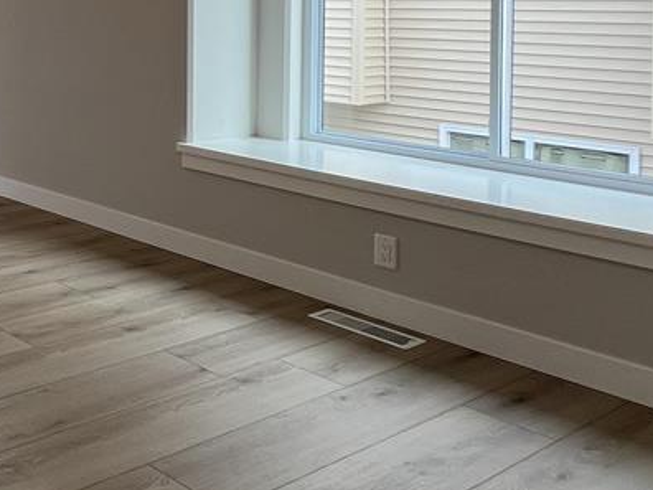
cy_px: 13
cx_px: -170
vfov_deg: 32.0
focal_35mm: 42
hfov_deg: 34.0
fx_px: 792
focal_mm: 1.57
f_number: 1.8
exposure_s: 1/120
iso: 40
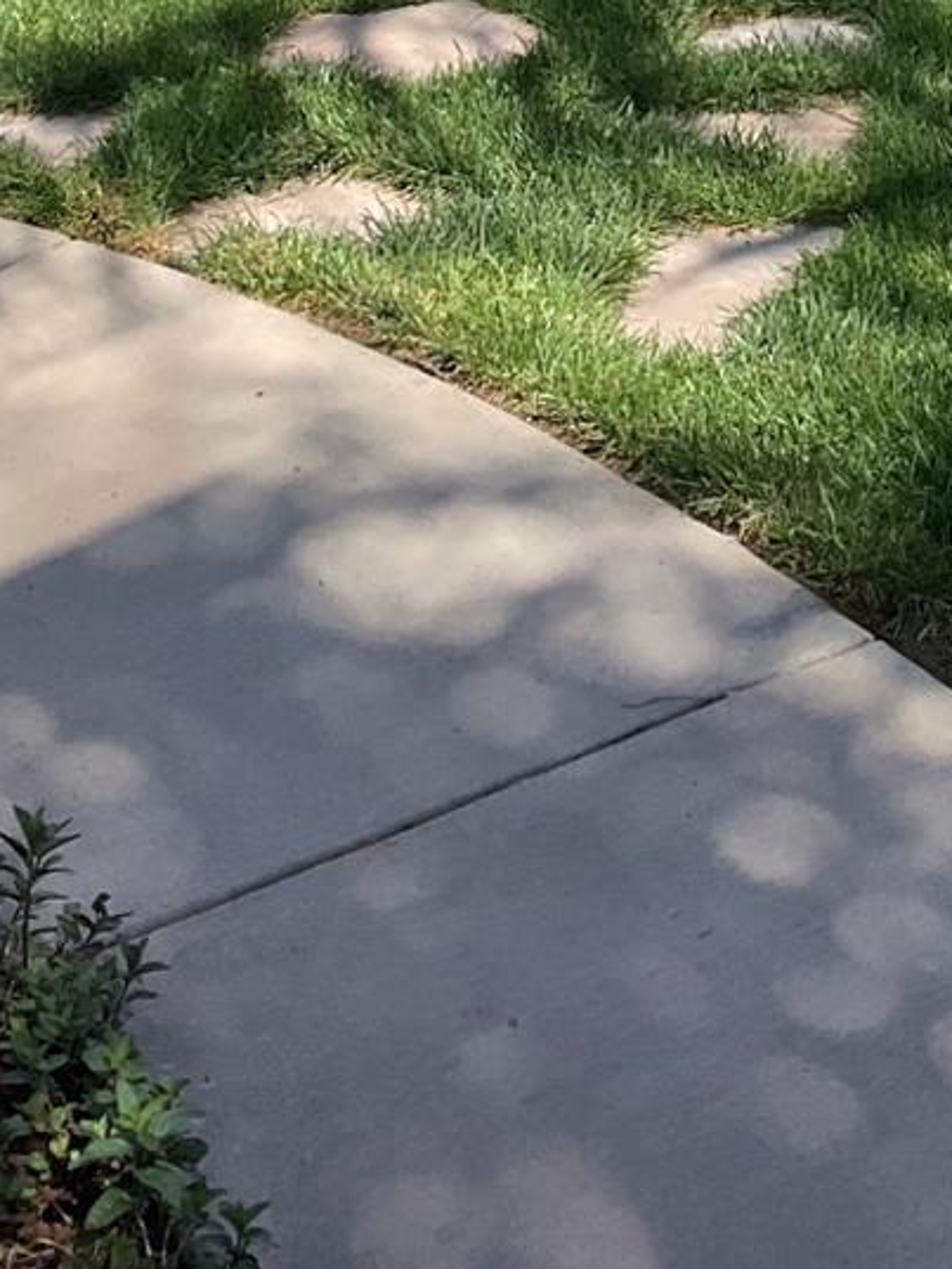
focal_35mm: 81
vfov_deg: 21.4
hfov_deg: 18.1
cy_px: -461
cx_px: 741
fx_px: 2969
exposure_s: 1/1412
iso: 16
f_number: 1.8
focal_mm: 3
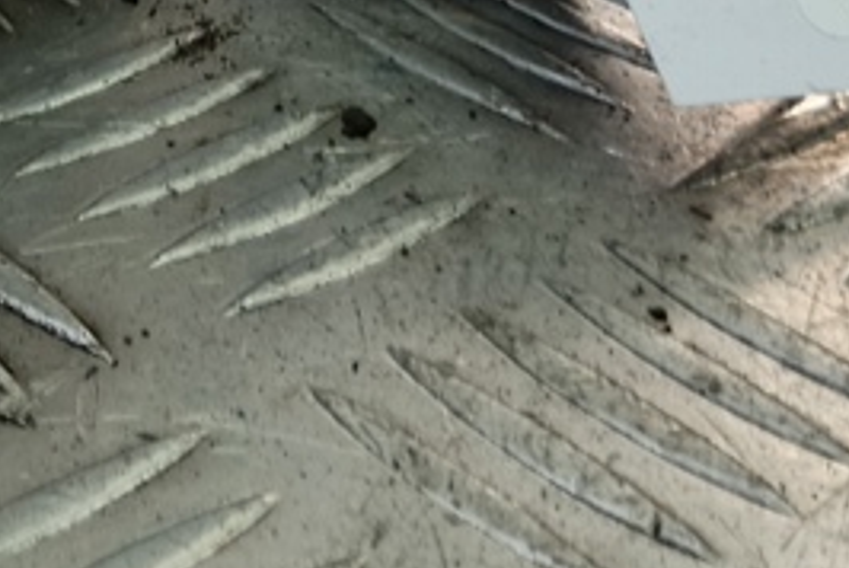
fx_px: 2172
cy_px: -616
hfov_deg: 20.7
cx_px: -160
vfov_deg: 12.8
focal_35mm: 92
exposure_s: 1/33.3
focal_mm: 4.11
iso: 79
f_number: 1.6
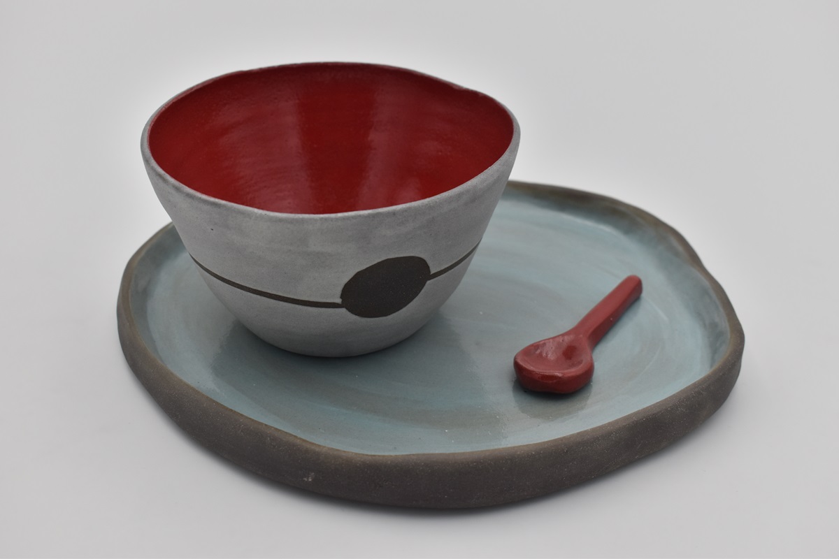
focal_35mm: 57
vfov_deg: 23.8
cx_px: 420
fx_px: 1328
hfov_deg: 35.1
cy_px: 280
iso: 400
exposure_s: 1/400
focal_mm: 38
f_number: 6.3
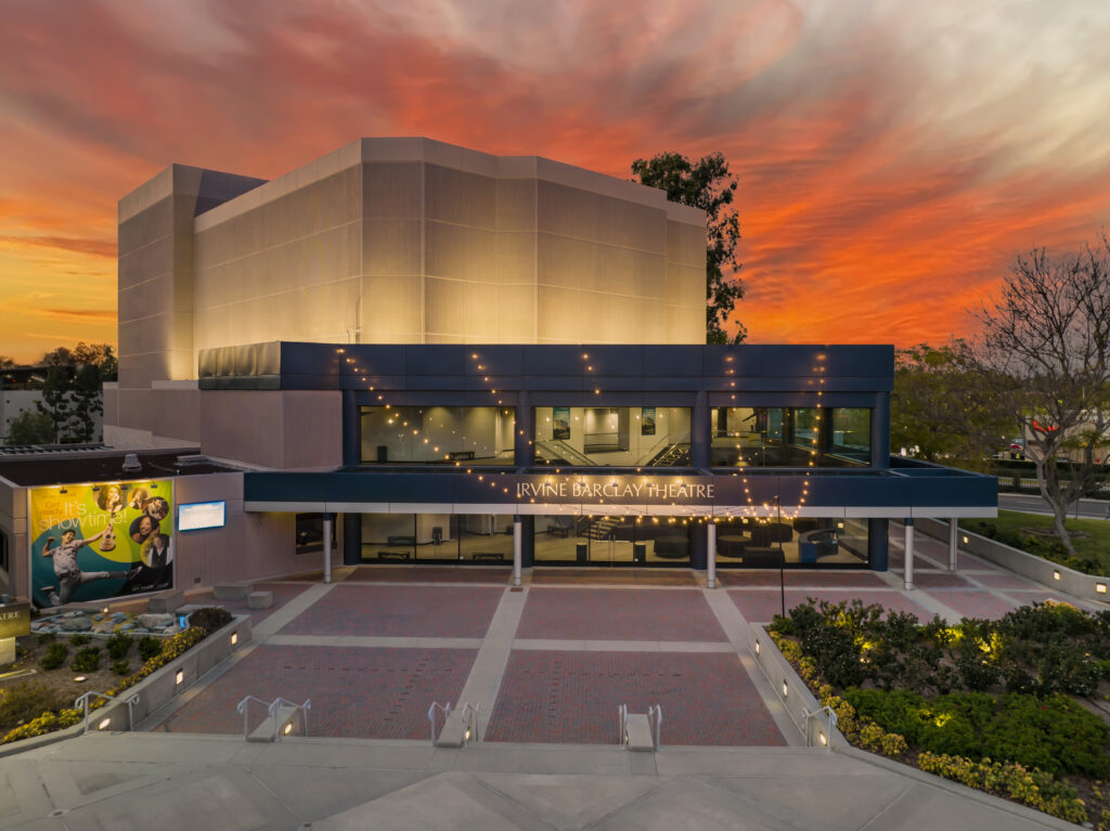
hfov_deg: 71.6
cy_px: 416
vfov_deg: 56.8
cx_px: 555
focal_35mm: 24
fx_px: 769
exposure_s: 1/8
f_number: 2.8
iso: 100
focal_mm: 12.29
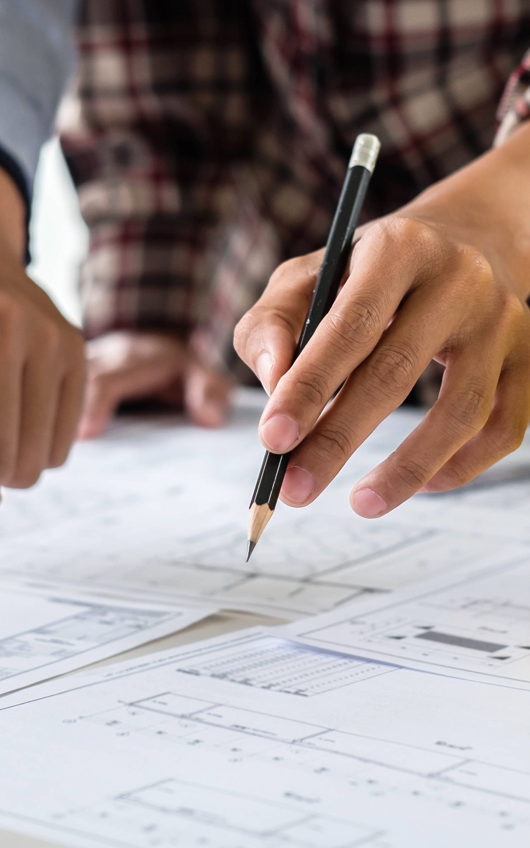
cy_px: 305
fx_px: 2542
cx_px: 297
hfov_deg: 11.9
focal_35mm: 110
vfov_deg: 18.9
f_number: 2.8
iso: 200
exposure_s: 1/200
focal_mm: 35
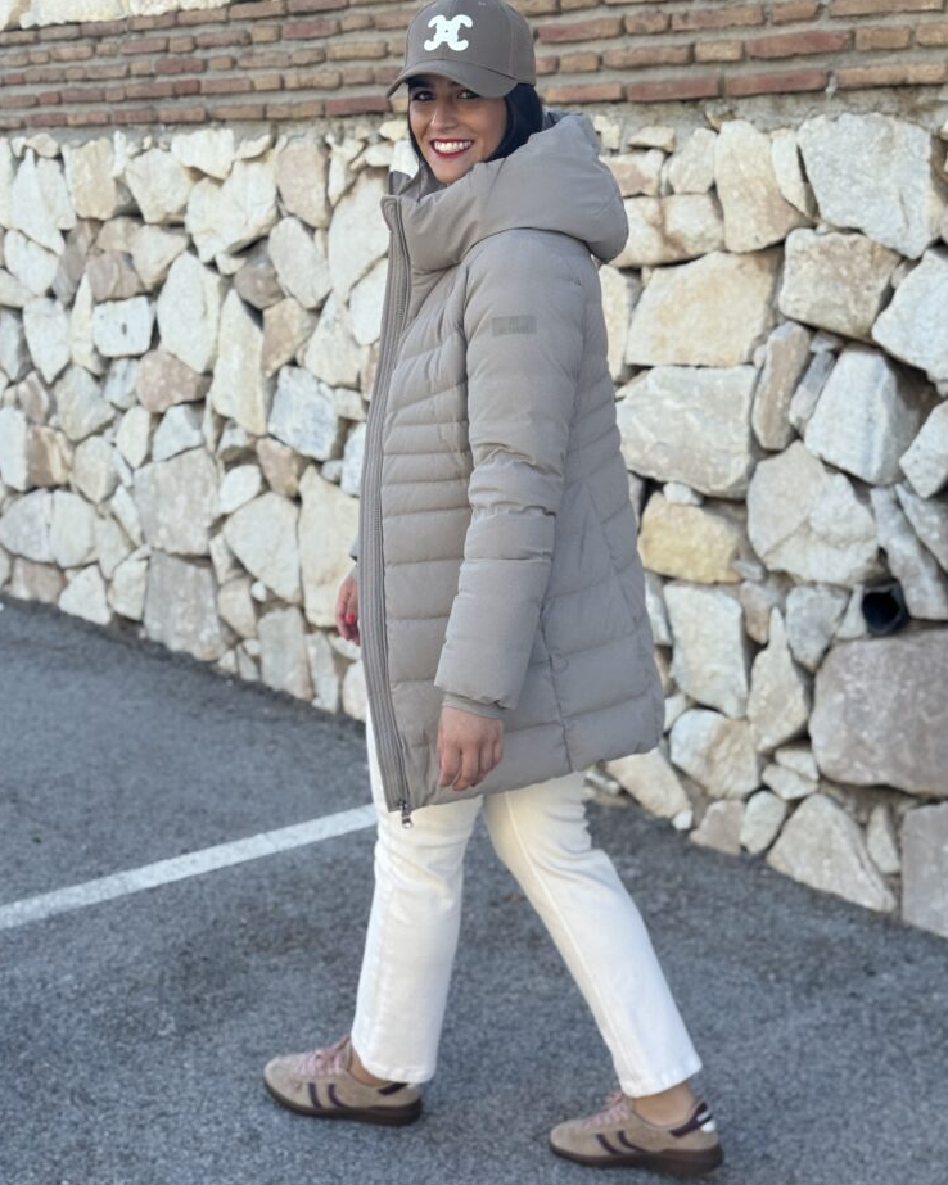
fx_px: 1824
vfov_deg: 36.0
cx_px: 457
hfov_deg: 29.1
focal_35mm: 52
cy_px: 618
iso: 64
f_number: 1.78
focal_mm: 6.76
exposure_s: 1/888
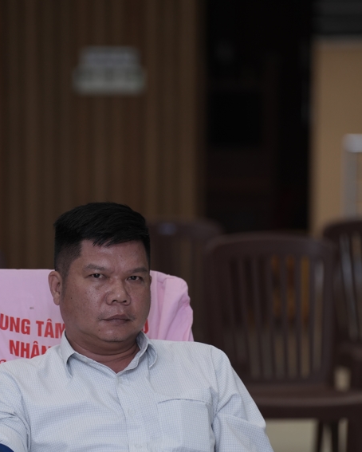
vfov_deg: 8.0
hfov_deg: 6.4
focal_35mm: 242
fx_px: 3239
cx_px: 110
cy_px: 298
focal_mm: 150
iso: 500
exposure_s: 1/250
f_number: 2.8
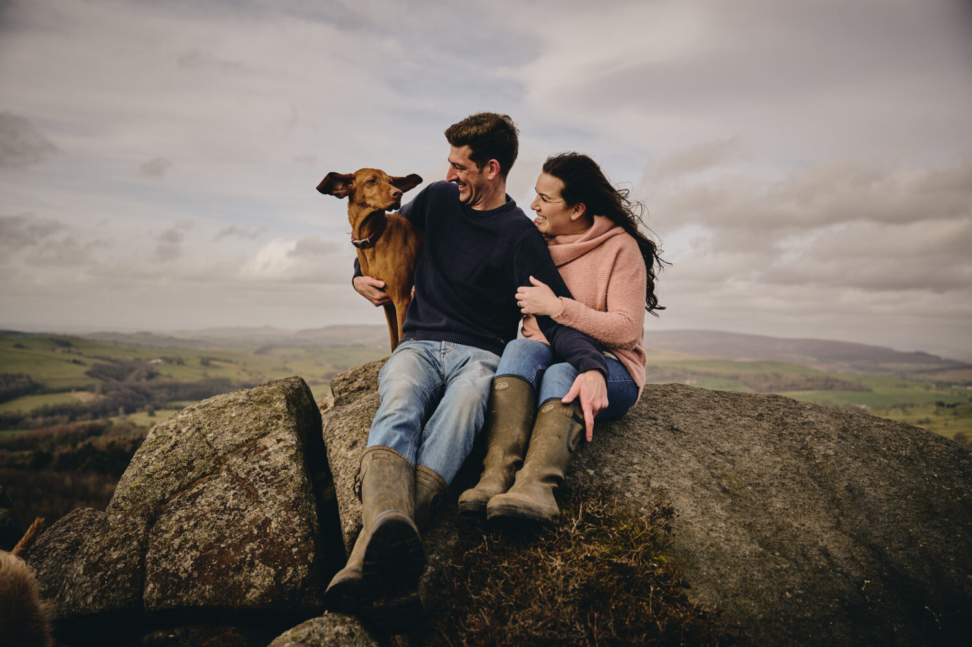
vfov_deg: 40.5
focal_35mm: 32
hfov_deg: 58.0
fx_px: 877
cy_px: 324
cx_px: 486
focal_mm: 32.5
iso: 63
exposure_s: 1/1000
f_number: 2.8
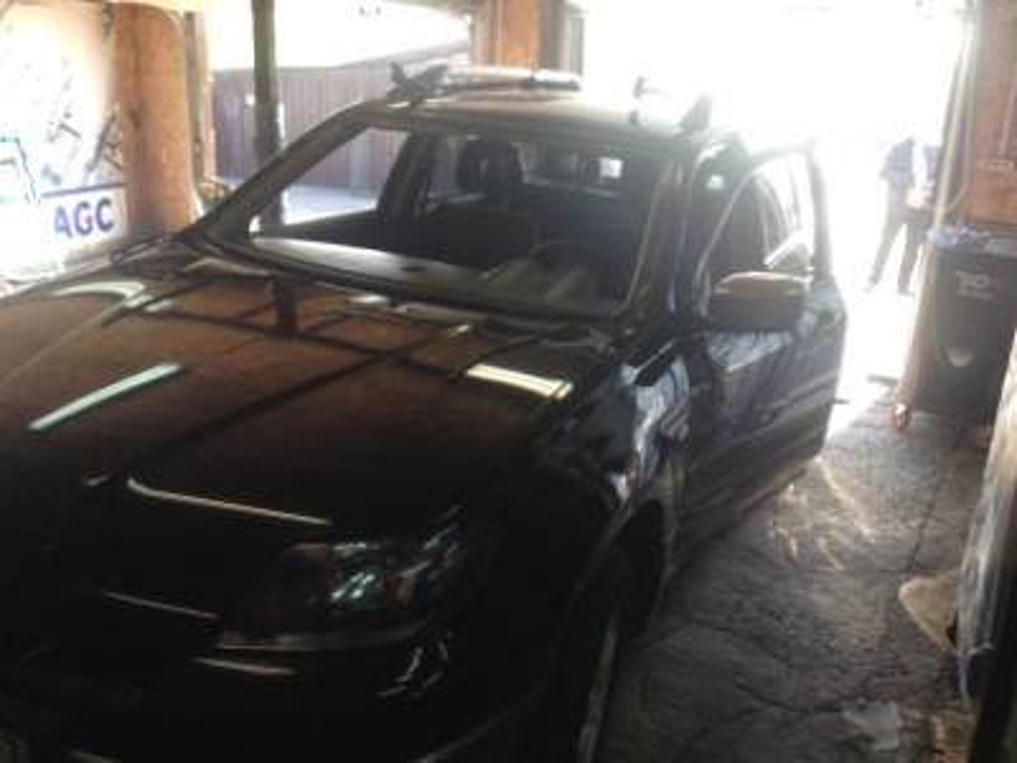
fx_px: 1028
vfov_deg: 40.7
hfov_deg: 52.6
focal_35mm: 35
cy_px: 382
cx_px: 508
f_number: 2.4
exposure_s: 1/60
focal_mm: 4.28
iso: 50
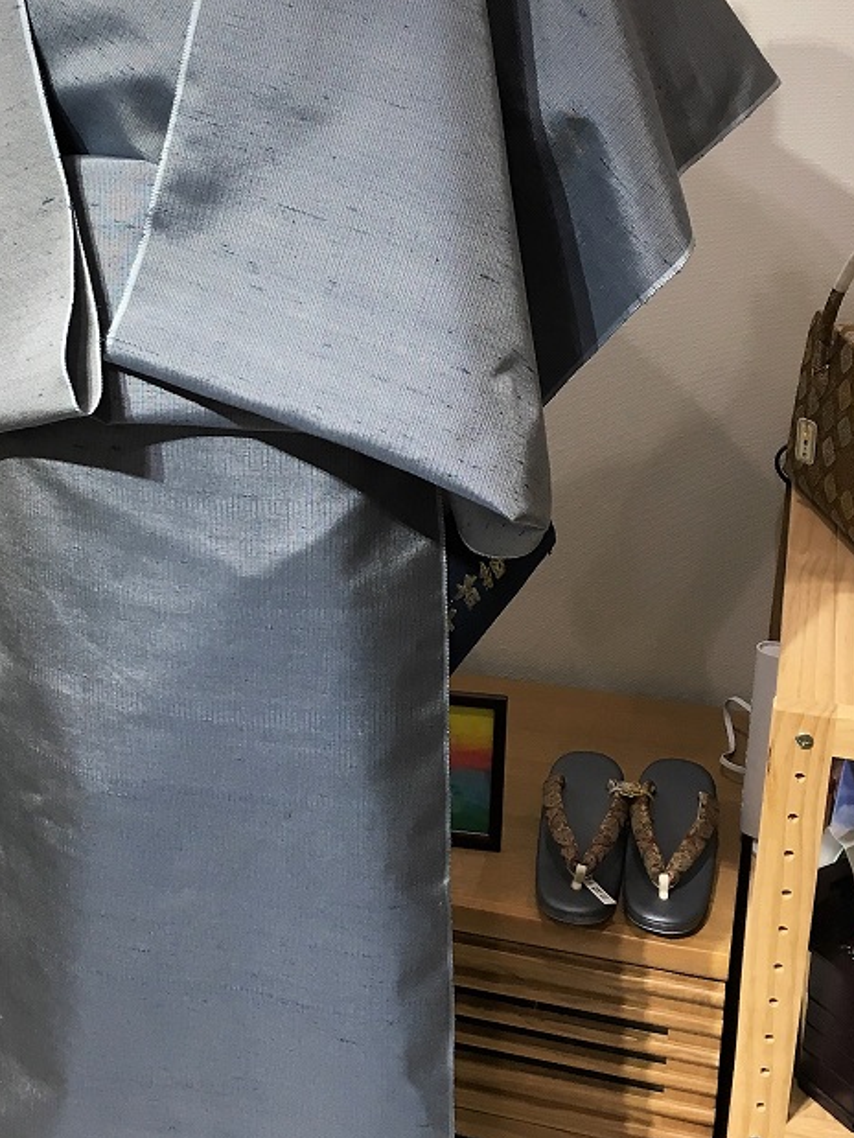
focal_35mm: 50
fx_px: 1644
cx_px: 232
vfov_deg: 38.1
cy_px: 479
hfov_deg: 28.8
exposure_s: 1/30
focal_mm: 4.15
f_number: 2.2
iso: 50
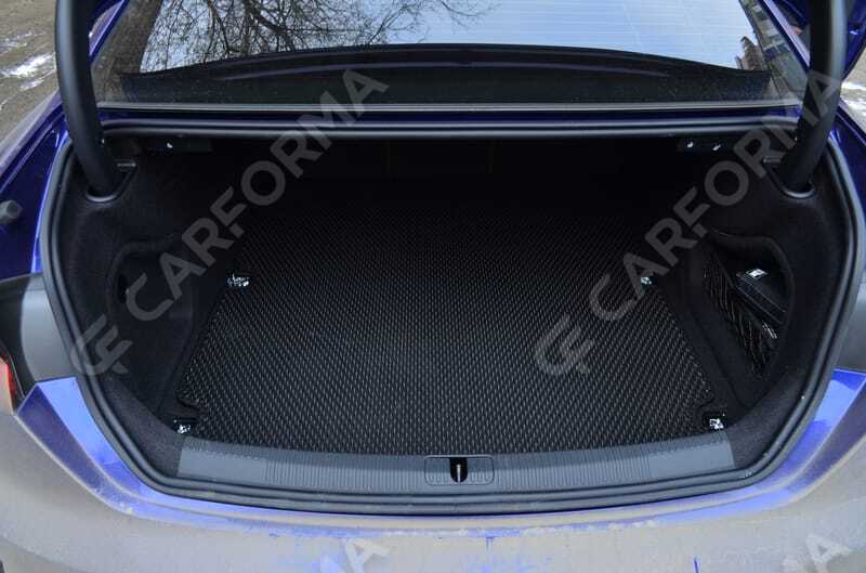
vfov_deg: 47.7
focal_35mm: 27
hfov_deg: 67.5
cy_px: 286
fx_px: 648
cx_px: 433
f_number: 4.8
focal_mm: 18
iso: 400
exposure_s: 1/90
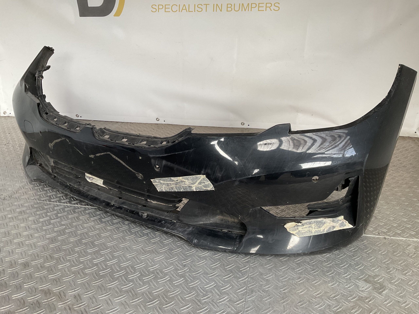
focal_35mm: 29
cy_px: 157
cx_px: 210
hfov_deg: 61.7
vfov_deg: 48.2
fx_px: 351
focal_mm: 3
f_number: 1.8
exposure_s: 1/100
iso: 40
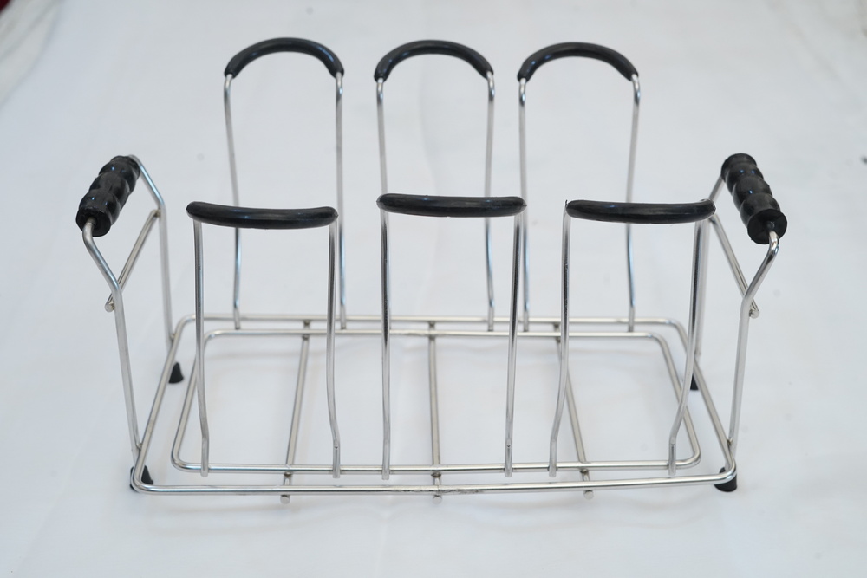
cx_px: 434
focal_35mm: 50
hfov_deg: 39.6
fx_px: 1204
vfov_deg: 27.0
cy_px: 289
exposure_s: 1/200
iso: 3200
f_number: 8
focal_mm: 50
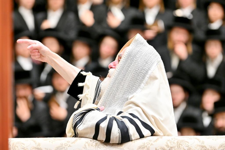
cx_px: 112
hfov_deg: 8.3
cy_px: 75
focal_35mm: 247
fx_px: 1543
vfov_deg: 5.6
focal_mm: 165
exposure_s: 1/250
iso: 400
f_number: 2.8
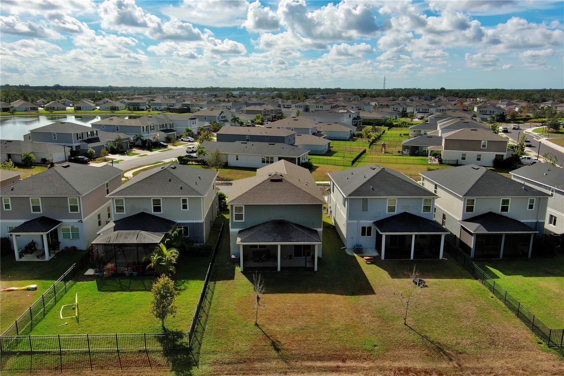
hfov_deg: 63.7
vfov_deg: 44.9
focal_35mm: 29
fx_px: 454
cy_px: 188
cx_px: 282
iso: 100
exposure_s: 1/400
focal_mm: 10.57
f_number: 9
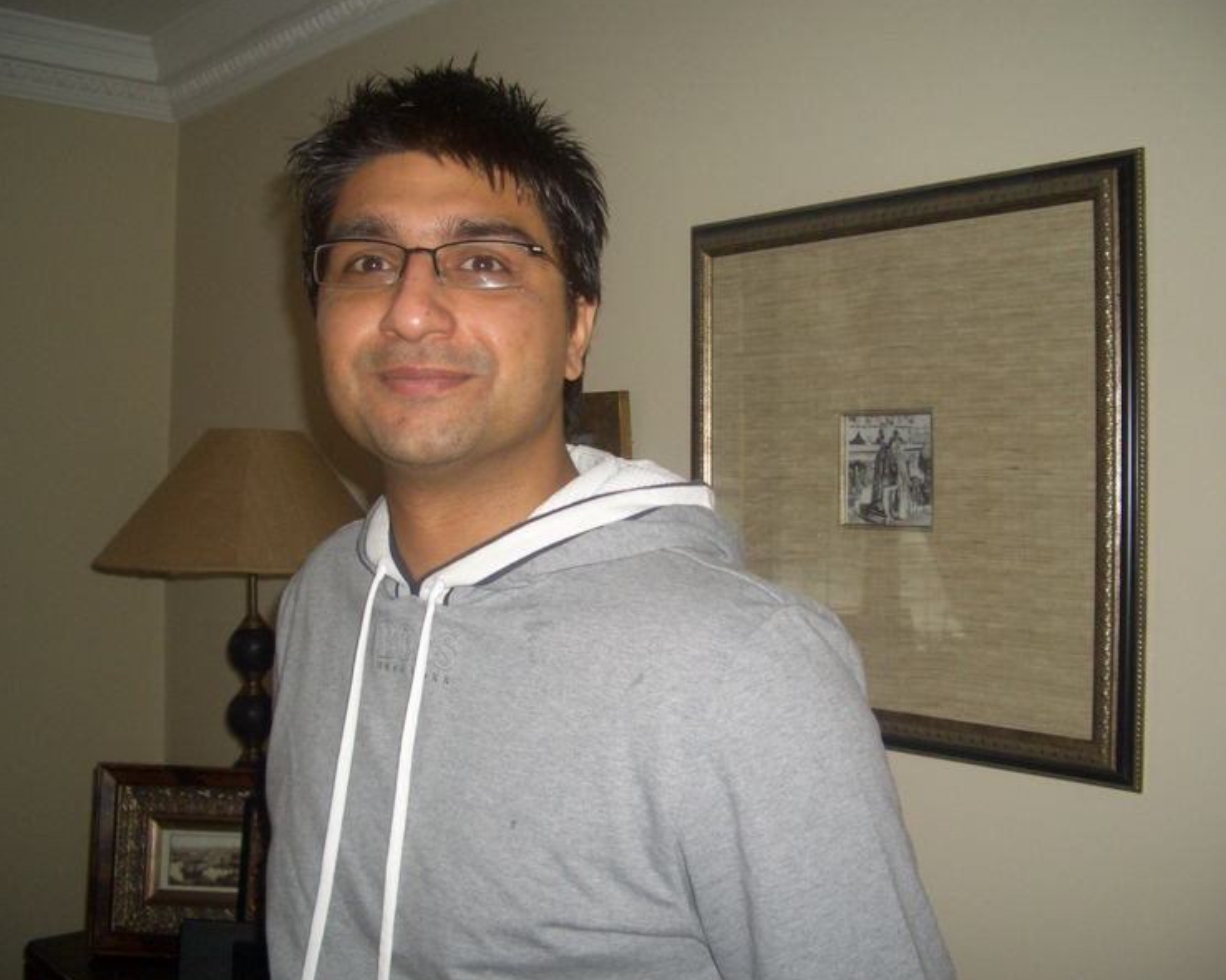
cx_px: 606
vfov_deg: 40.1
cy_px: 488
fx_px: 1342
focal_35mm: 37
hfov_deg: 49.1
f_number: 2.6
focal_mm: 5.8
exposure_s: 1/60
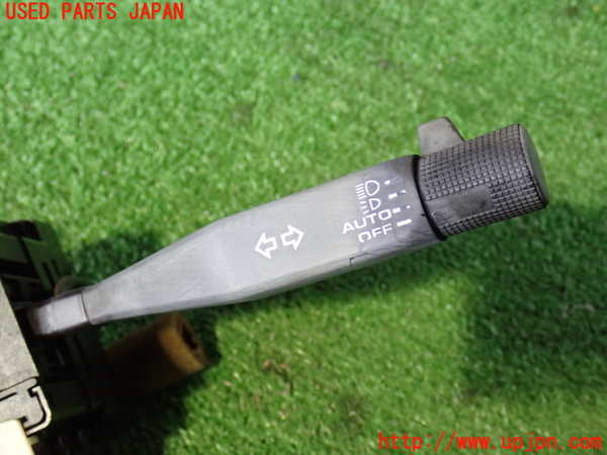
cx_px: 304
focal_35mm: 54
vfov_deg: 27.0
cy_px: 228
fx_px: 947
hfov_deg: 35.5
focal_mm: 9.65
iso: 800
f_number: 3.3
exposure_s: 1/20
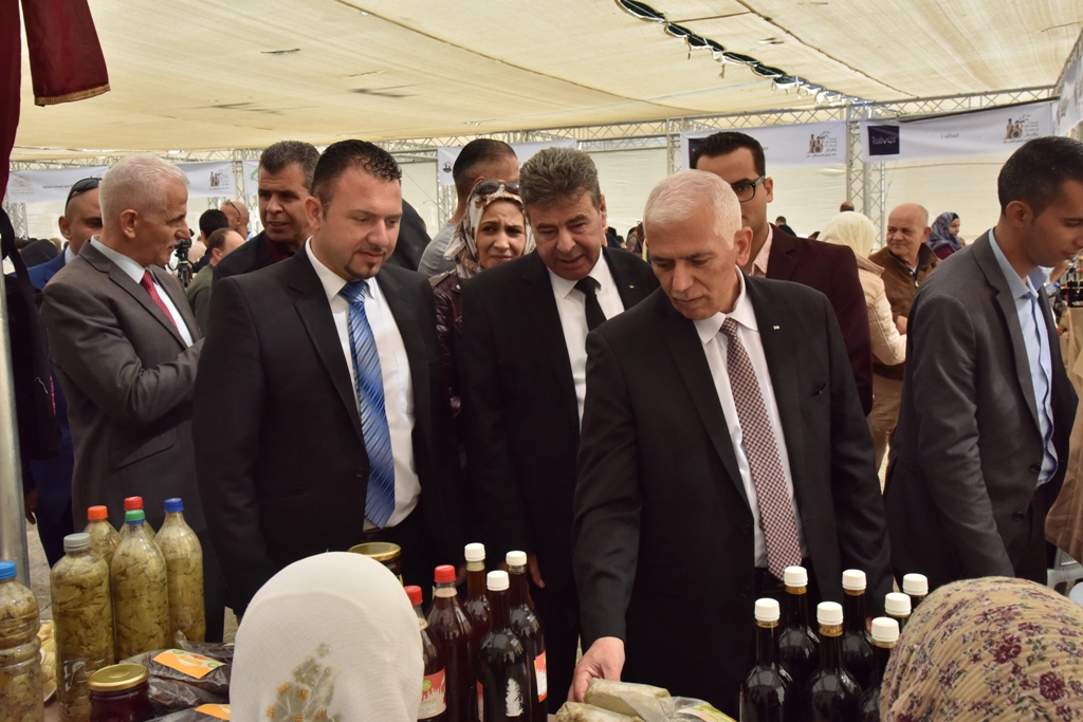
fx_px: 1143
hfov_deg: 50.7
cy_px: 361
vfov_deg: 35.1
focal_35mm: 38
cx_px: 542
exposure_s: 1/1000
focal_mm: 38
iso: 3200
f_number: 16
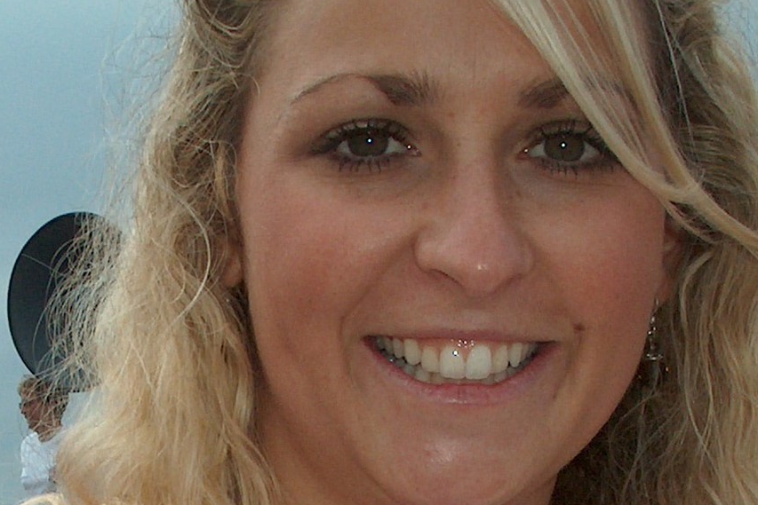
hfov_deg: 15.2
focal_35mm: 134
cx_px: 197
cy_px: 584
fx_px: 2822
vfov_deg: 10.1
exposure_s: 1/415
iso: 100
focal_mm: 8.96
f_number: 6.8
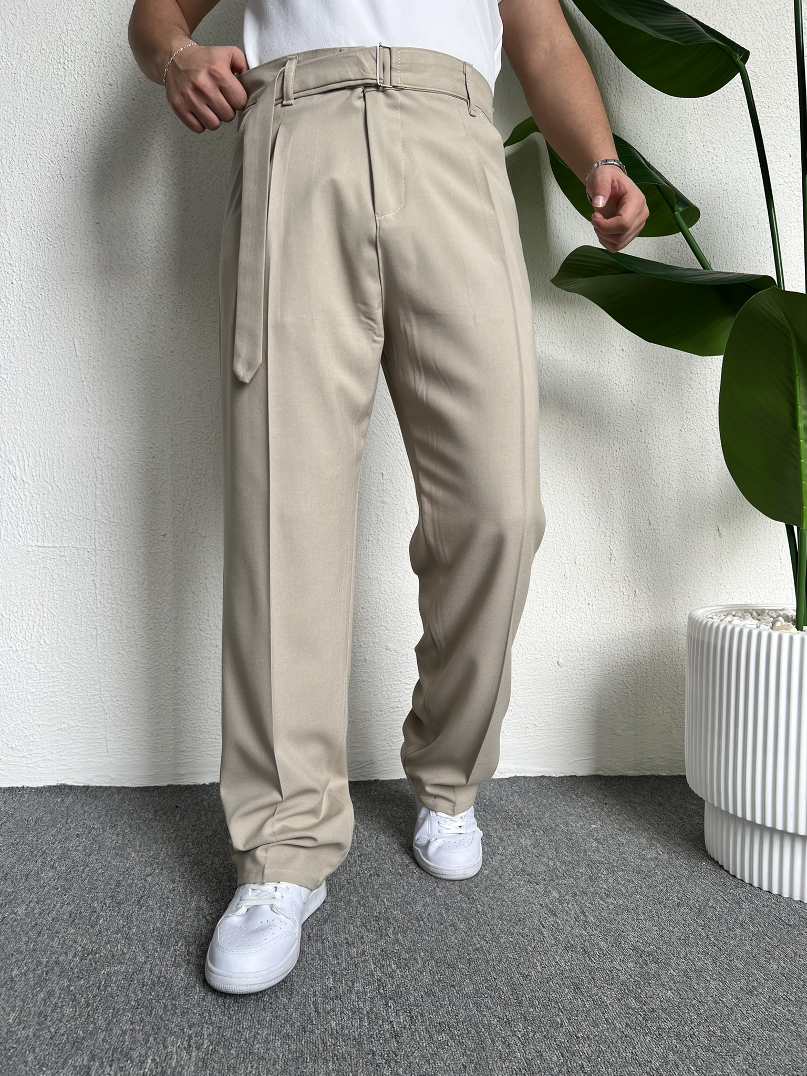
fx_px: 808
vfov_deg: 67.3
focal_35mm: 26
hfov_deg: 53.1
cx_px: 404
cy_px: 538
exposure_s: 1/131
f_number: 1.5
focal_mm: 5.7
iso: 32
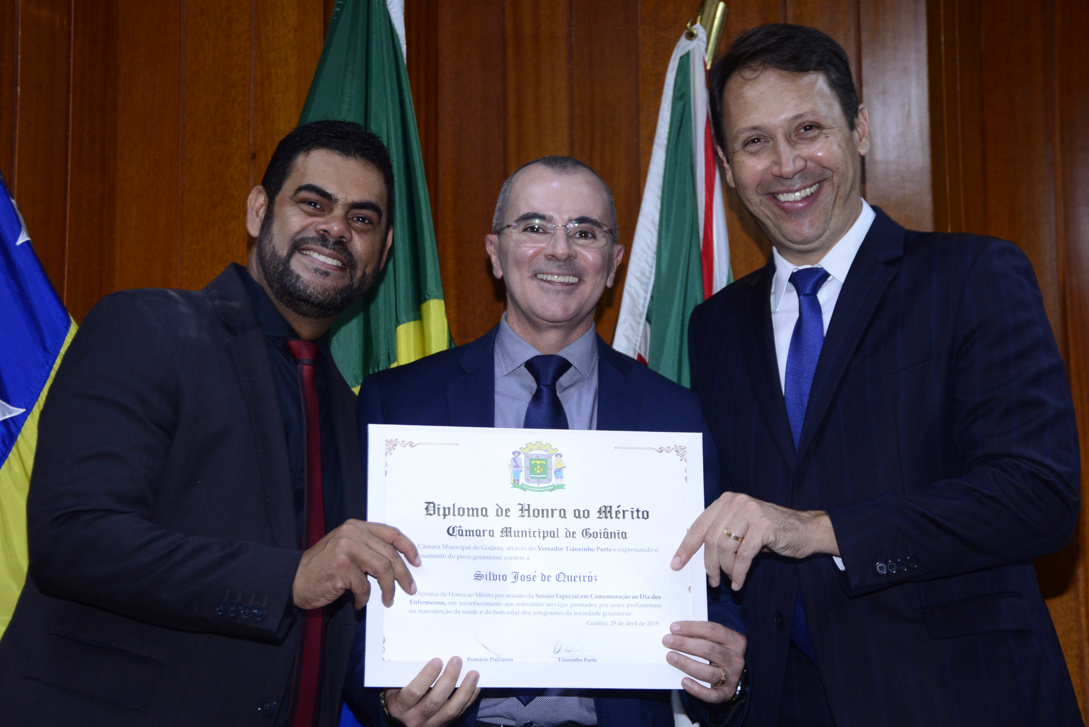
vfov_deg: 18.2
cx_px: 544
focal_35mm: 75
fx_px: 2270
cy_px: 364
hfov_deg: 27.0
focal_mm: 75
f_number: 5.6
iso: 1600
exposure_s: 1/80
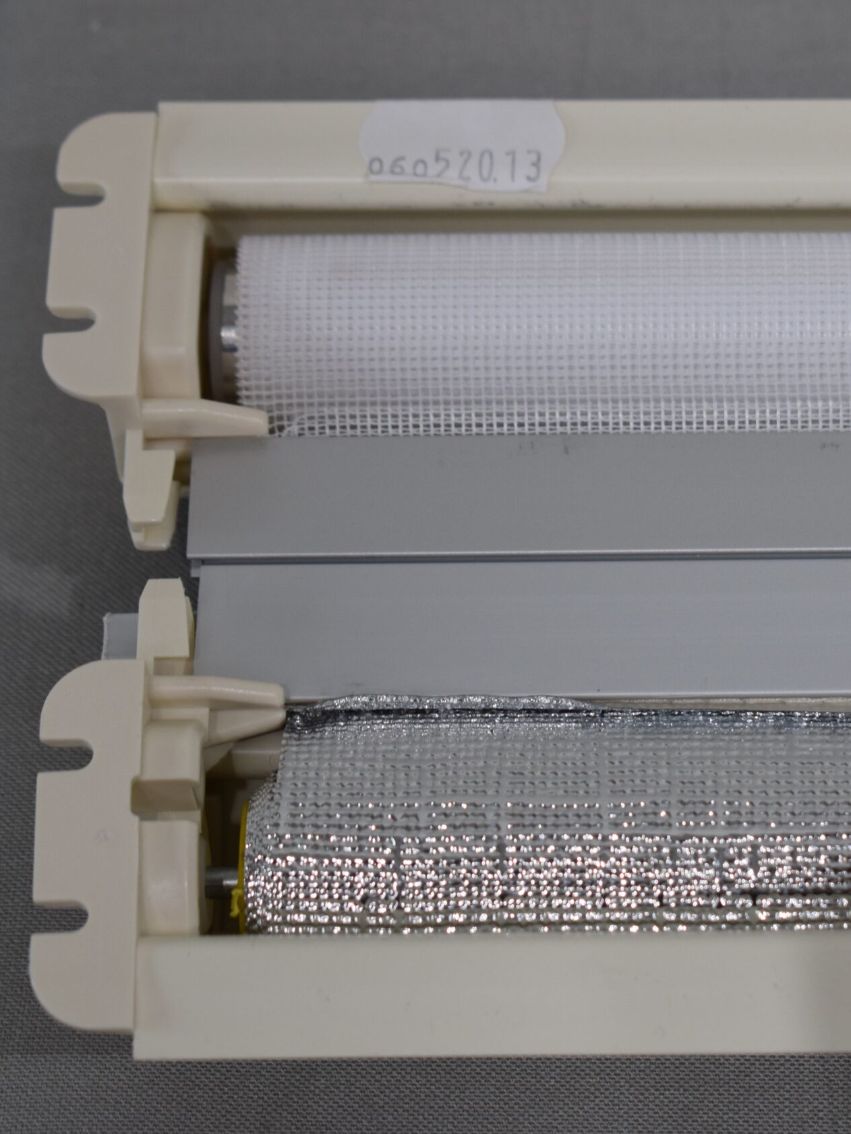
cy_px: 565
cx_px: 679
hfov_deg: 12.2
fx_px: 3956
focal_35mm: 121
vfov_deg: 16.3
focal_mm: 55
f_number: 5.6
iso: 360
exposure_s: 1/125
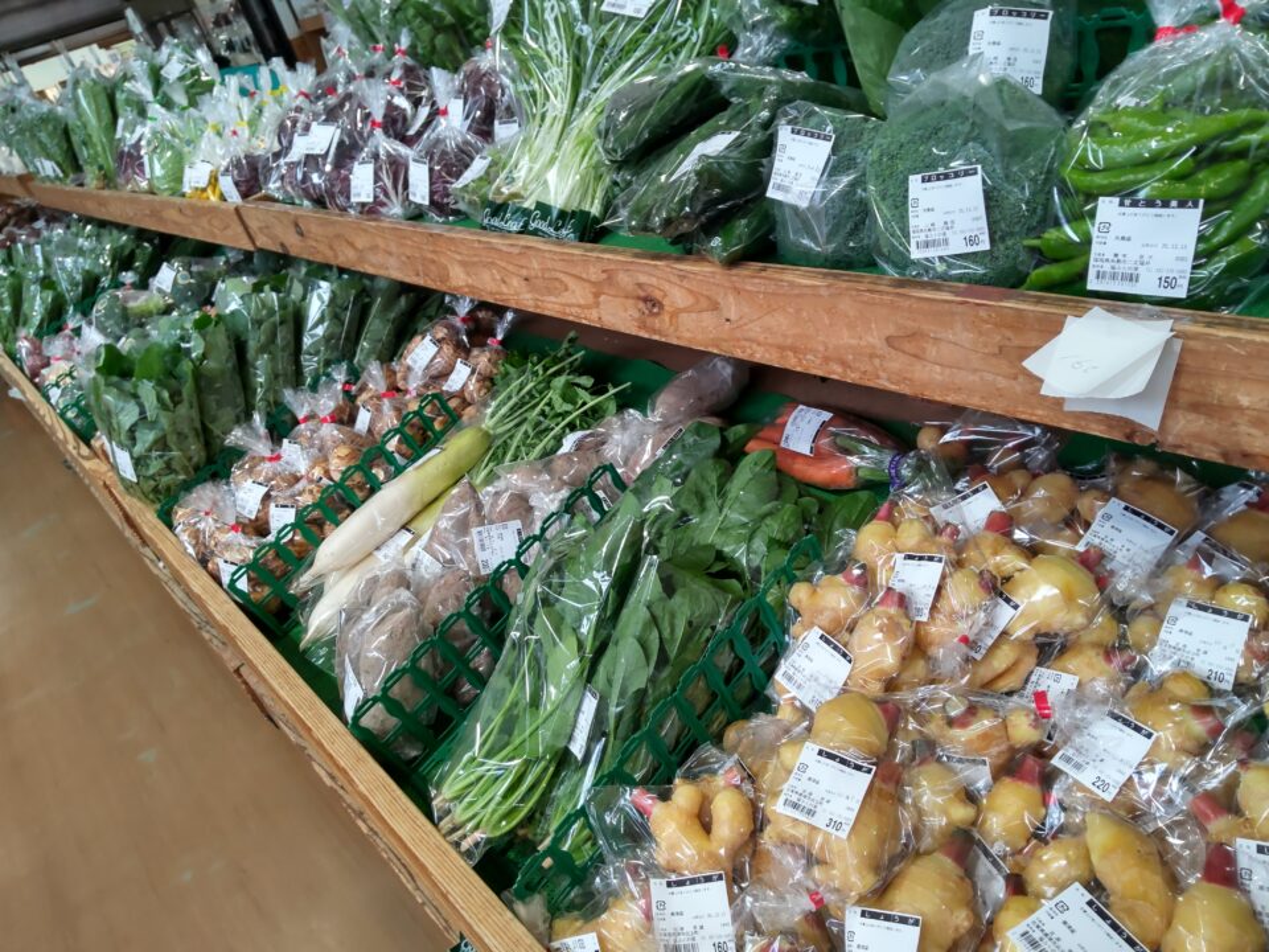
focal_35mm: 24
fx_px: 880
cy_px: 476
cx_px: 634
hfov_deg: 71.6
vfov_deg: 56.8
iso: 217
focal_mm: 3.43
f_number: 2
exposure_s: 1/50
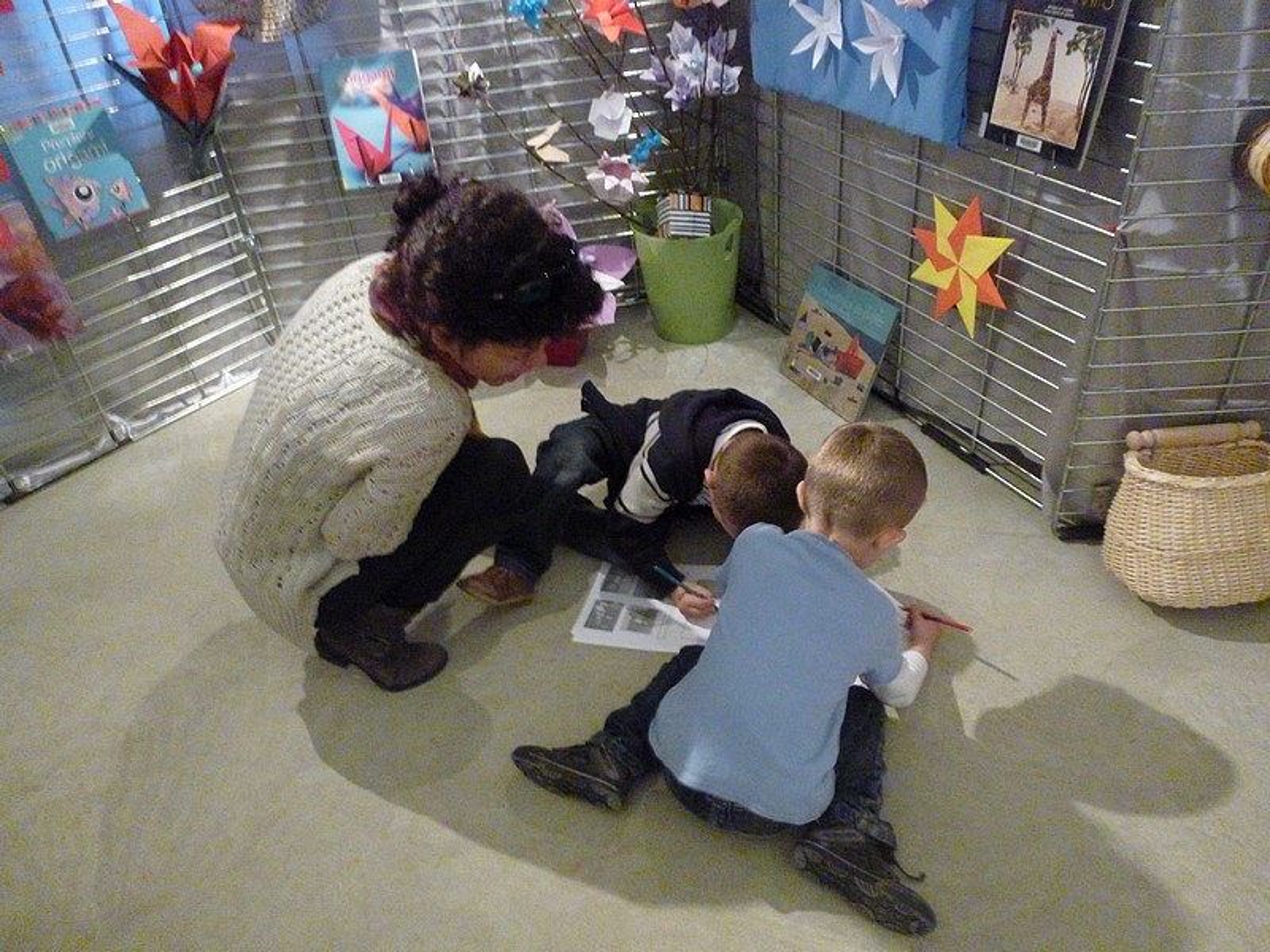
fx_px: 917
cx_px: 635
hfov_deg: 69.4
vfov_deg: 54.9
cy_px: 476
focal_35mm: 25
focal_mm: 4.5
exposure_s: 1/8
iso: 1000
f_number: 3.1
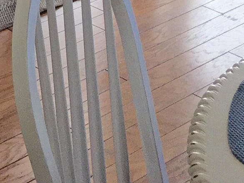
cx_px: -176
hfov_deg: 12.3
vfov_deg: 9.0
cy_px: -254
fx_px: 1050
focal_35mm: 149
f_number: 2.2
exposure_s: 1/120
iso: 32
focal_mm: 4.15
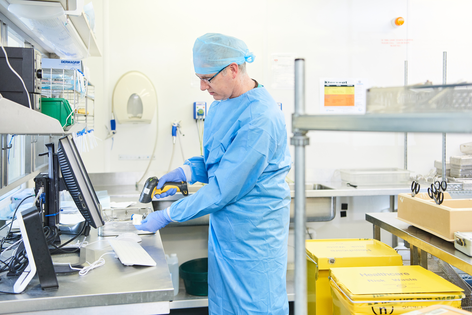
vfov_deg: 33.4
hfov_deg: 48.4
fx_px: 525
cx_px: 236
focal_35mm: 40
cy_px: 158
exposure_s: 1/80
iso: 500
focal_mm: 40
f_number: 4
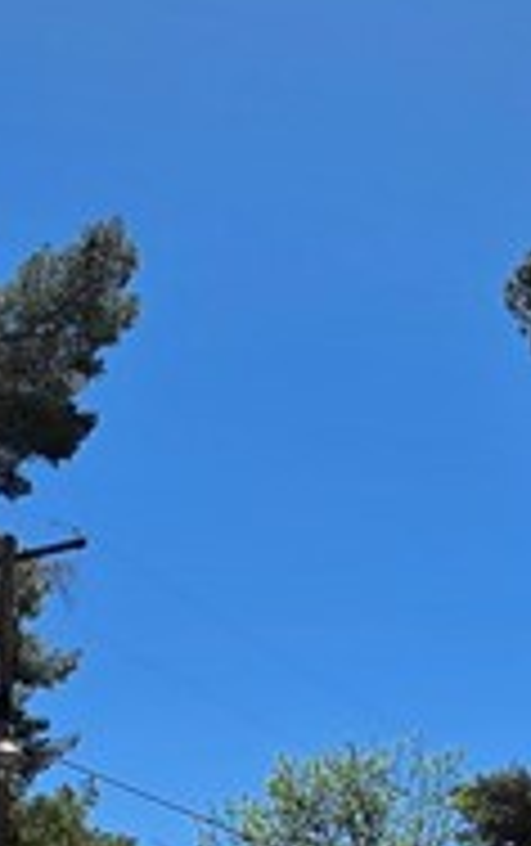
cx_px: 252
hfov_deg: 17.4
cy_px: 886
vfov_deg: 25.8
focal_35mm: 75
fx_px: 1731
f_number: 1.9
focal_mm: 2.2
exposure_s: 1/4217
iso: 40
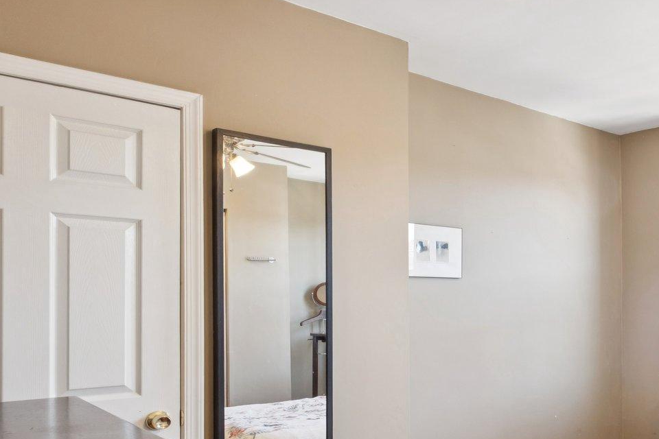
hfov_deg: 45.9
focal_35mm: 32
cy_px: 319
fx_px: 586
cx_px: 702
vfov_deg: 40.2
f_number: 8
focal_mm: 10
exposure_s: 1/10
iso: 250
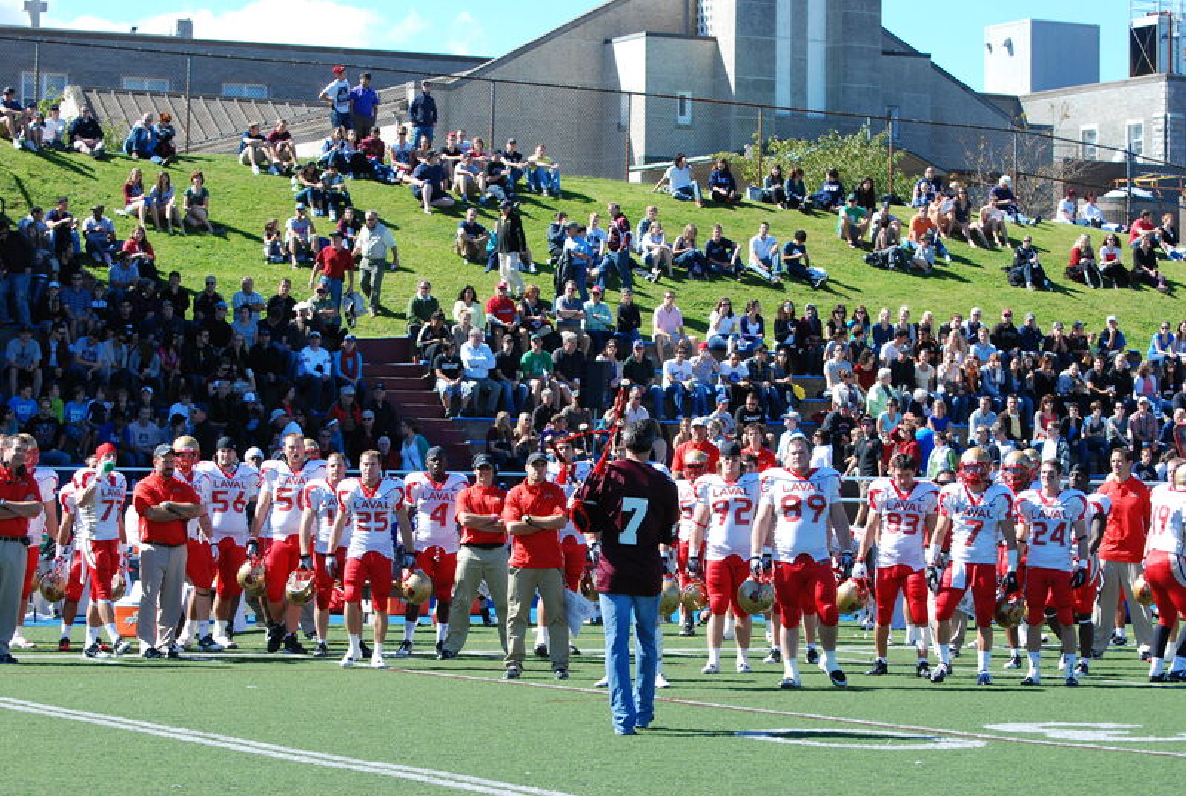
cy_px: 398
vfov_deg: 13.1
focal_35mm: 105
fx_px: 3466
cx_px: 593
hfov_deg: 19.4
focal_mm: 70
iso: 400
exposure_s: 1/640
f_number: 6.3
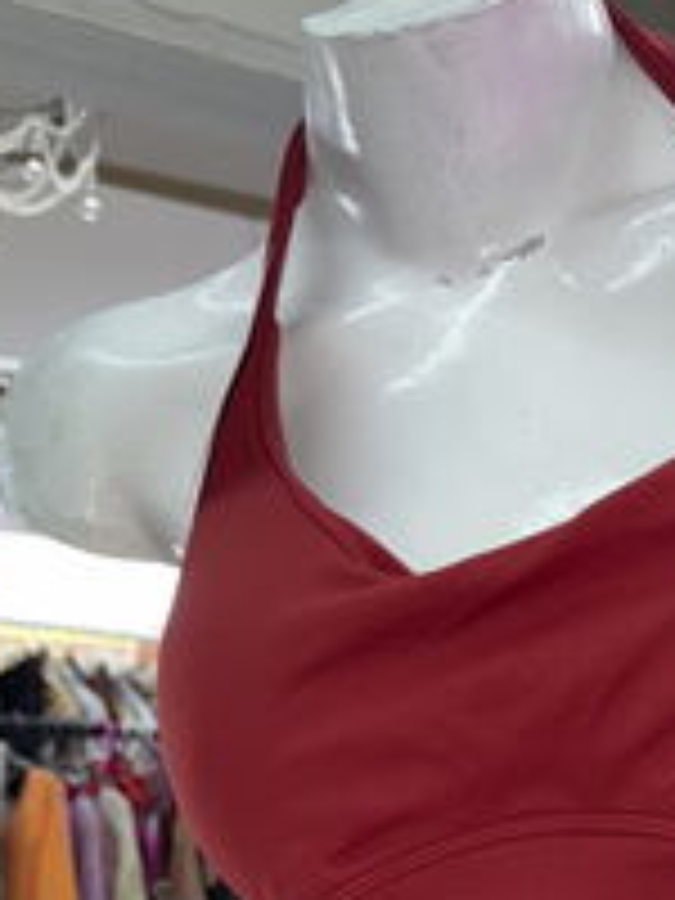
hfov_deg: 22.6
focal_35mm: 64
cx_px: 554
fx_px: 1664
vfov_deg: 27.6
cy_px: 992
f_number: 1.78
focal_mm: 6.76
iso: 64
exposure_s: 1/53
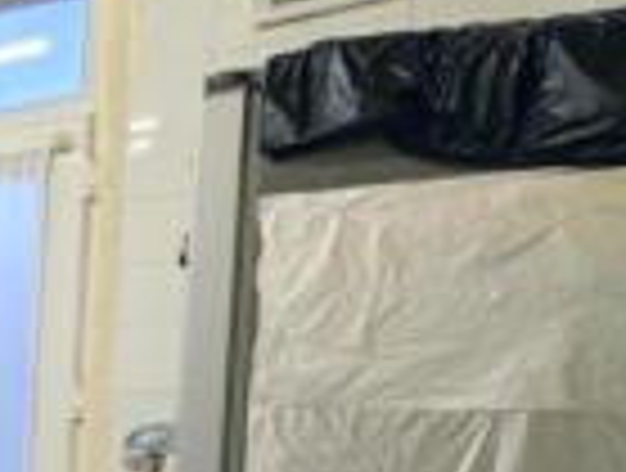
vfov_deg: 27.4
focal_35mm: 50
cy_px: 483
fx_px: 907
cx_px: -581
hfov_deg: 20.4
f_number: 1.95
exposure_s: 1/71.8
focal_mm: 2.23
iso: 41
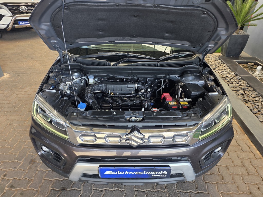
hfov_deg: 73.9
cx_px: 132
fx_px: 175
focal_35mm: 23
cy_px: 98
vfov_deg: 58.9
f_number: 1.7
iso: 80
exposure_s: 1/180
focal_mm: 6.25
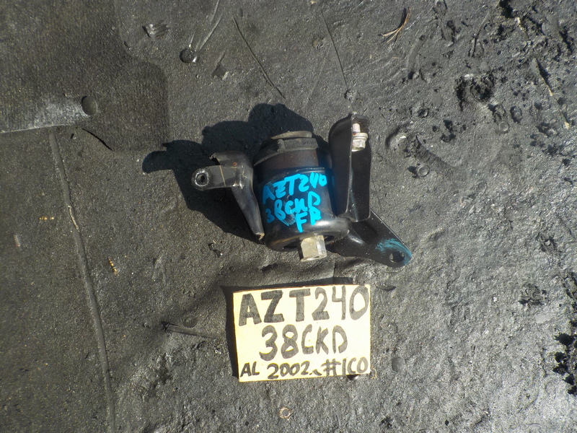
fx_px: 500
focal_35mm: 30
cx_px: 288
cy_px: 216
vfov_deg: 46.8
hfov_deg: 60.0
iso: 125
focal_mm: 4.1
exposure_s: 1/500
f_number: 3.3
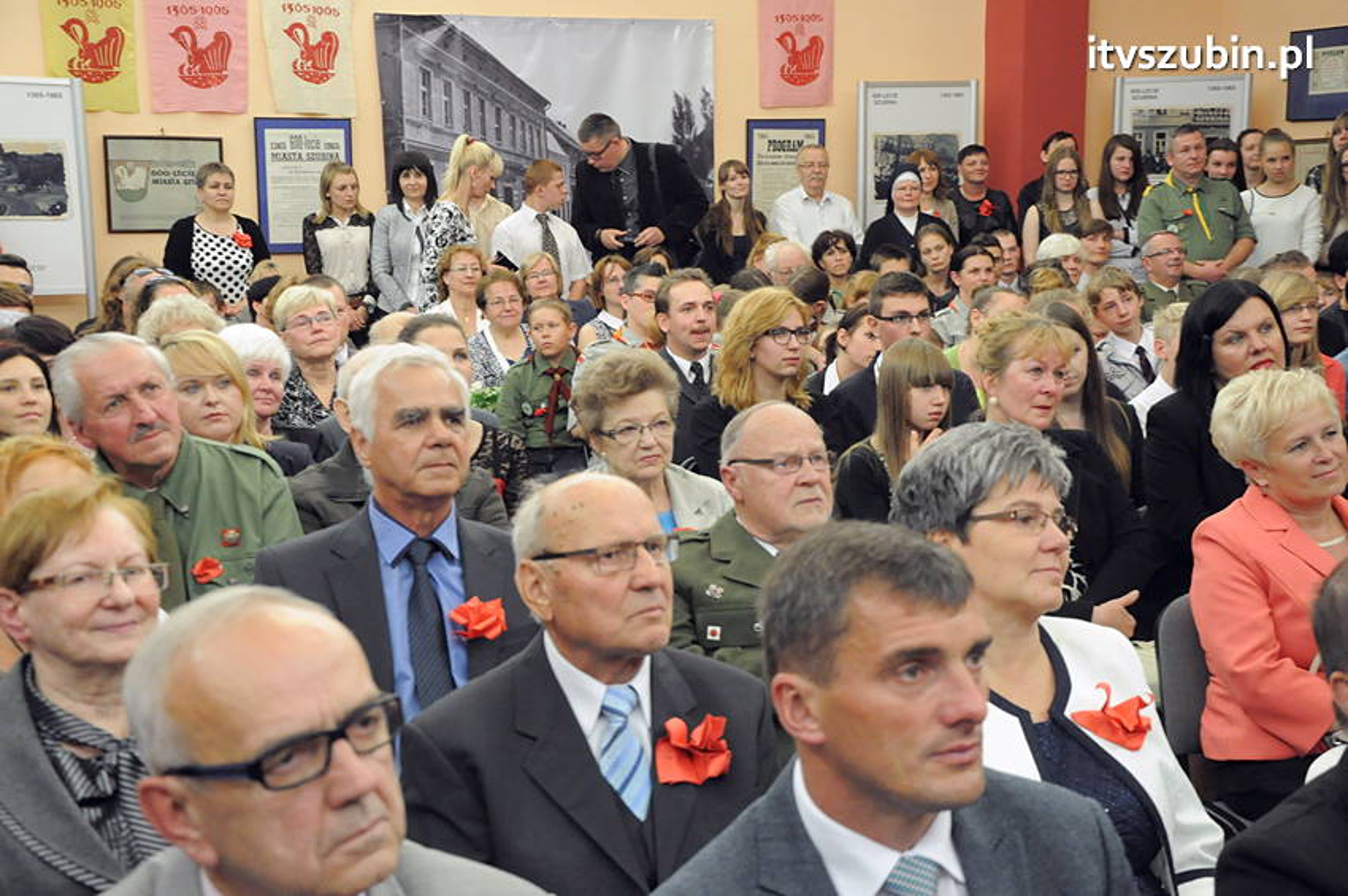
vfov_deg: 25.7
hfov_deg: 37.9
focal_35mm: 52
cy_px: 448
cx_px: 674
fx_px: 1964
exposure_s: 1/80
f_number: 5.6
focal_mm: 35
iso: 2500
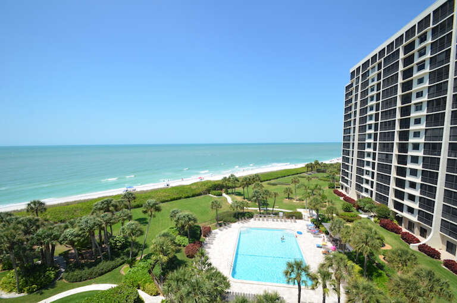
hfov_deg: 100.5
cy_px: 152
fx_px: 190
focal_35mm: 15
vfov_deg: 77.1
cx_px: 228
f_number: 8
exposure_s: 1/250
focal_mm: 10
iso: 100
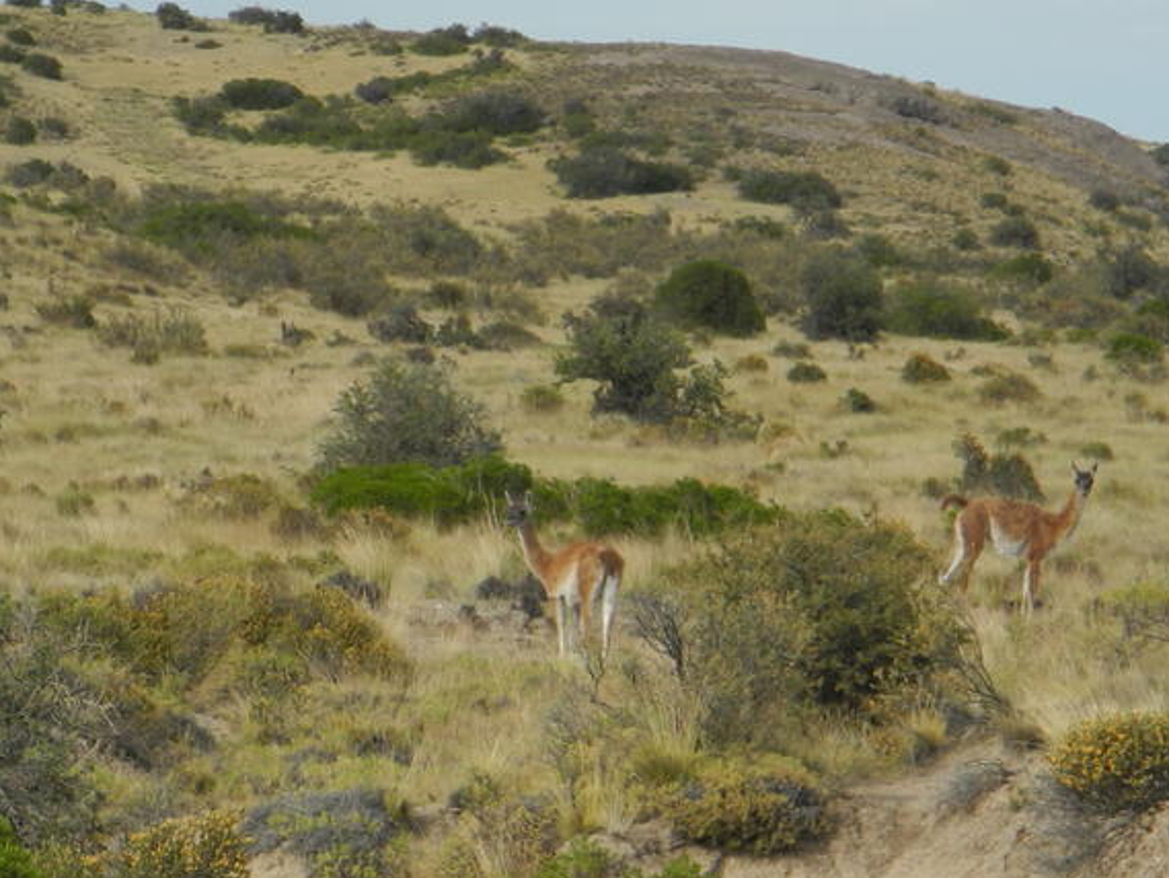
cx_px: 688
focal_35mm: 360
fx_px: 12160
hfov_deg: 5.5
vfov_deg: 4.1
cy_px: 642
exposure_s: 1/500
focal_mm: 42.6
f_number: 5.6
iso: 100
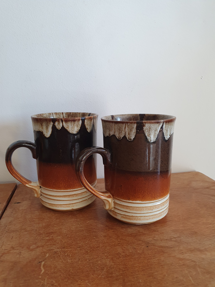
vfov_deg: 67.3
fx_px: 215
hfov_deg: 53.1
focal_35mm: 26
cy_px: 144
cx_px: 108
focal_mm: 4.32
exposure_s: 1/40
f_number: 2.4
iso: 200
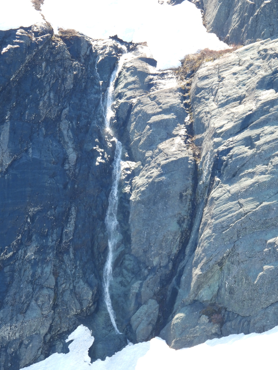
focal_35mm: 600
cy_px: 185
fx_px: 6425
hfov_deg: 2.5
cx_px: 139
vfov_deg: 3.3
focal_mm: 107
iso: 200
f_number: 5
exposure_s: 1/250
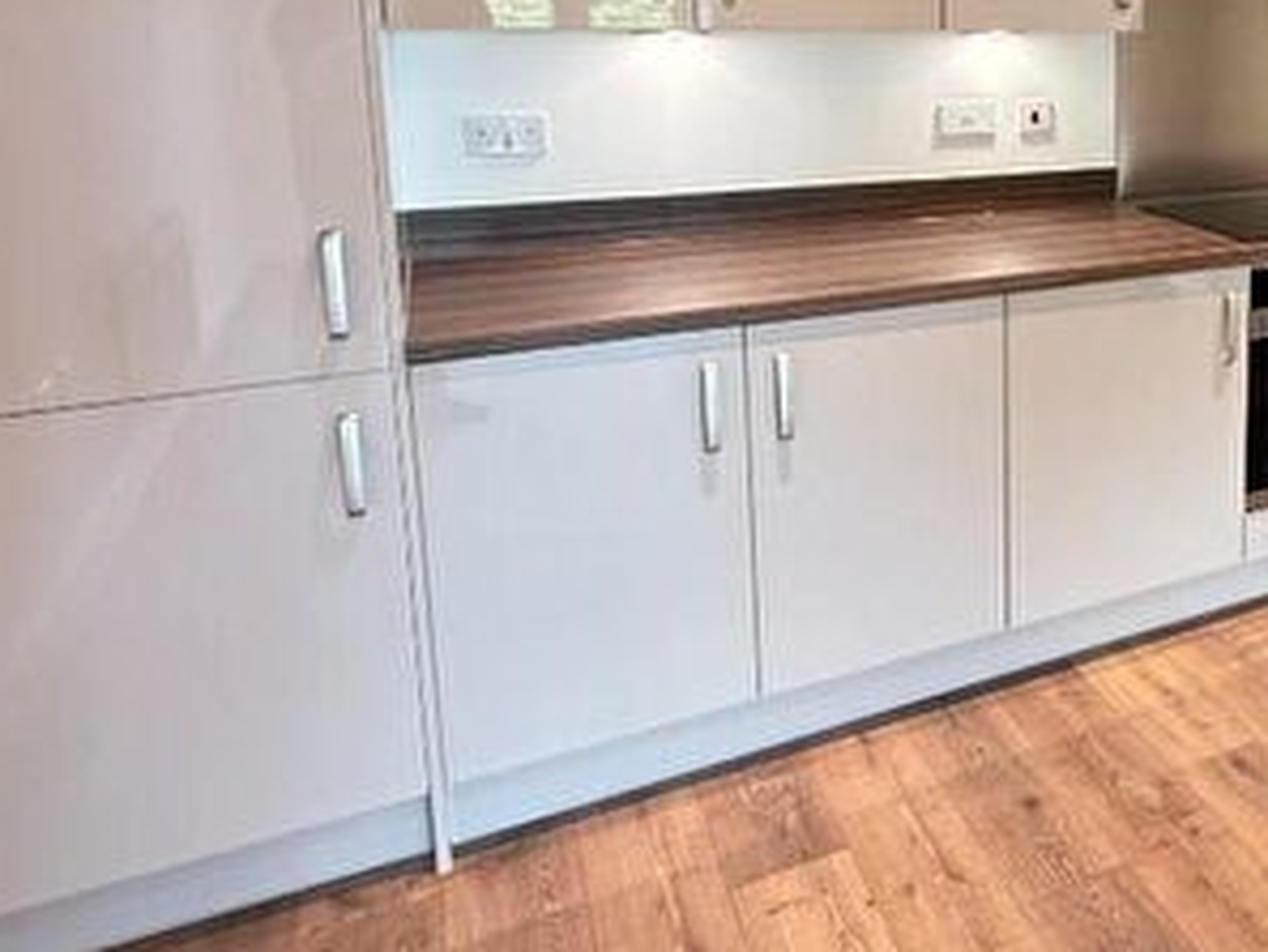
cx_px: 1195
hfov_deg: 48.1
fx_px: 1209
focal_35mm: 33
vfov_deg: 41.2
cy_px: 194
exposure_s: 1/100
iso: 500
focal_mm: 2.22
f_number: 2.2
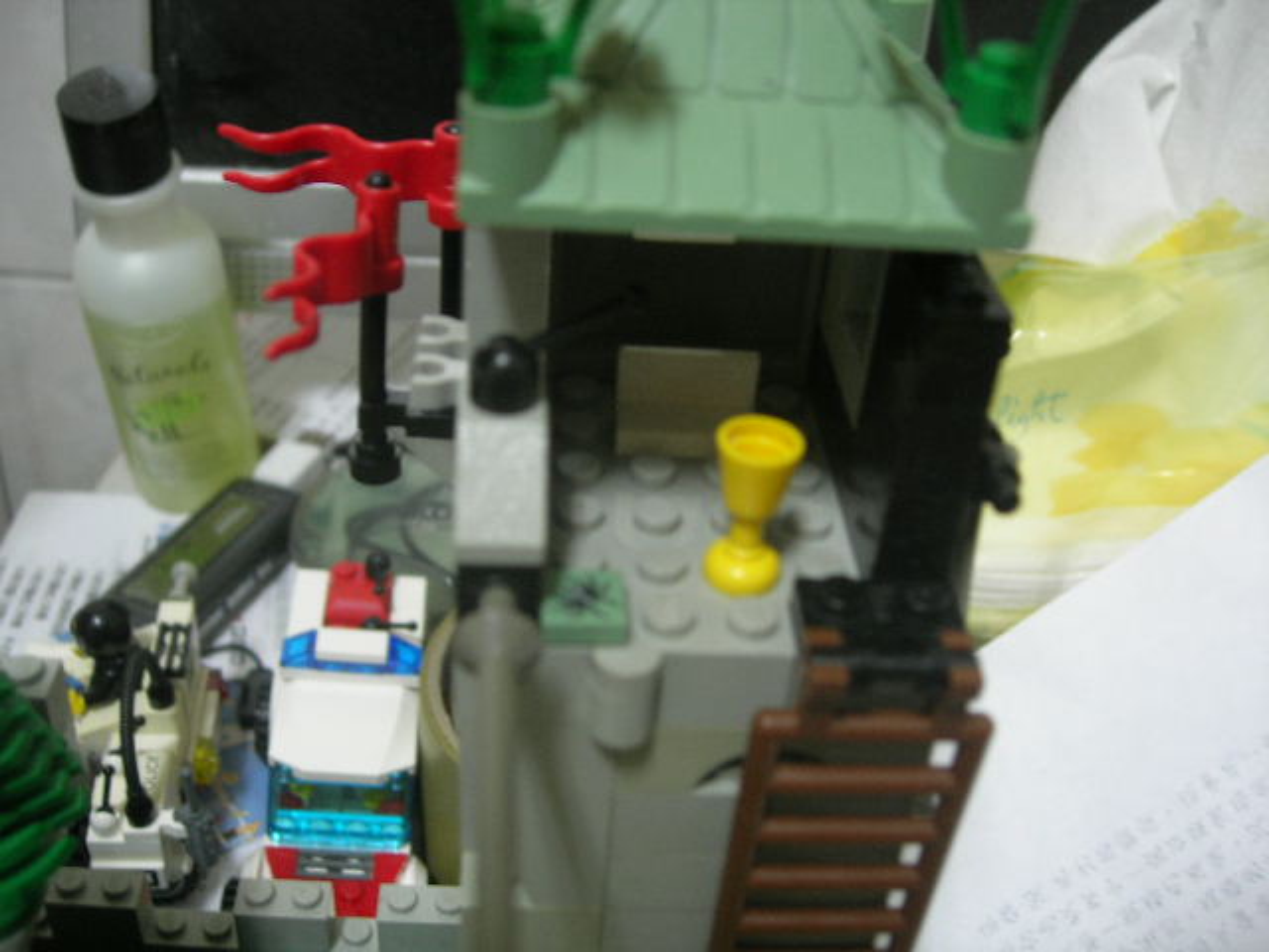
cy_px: 476
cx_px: 634
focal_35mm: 38
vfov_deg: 37.7
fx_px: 1393
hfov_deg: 49.0
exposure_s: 1/4.2
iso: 77
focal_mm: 7.8
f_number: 2.8
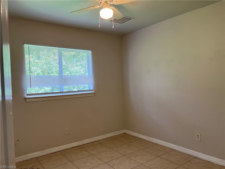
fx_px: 169
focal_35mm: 26
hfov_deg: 67.3
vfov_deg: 53.1
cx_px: 112
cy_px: 84
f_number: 1.5
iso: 80
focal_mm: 5.7
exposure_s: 1/121
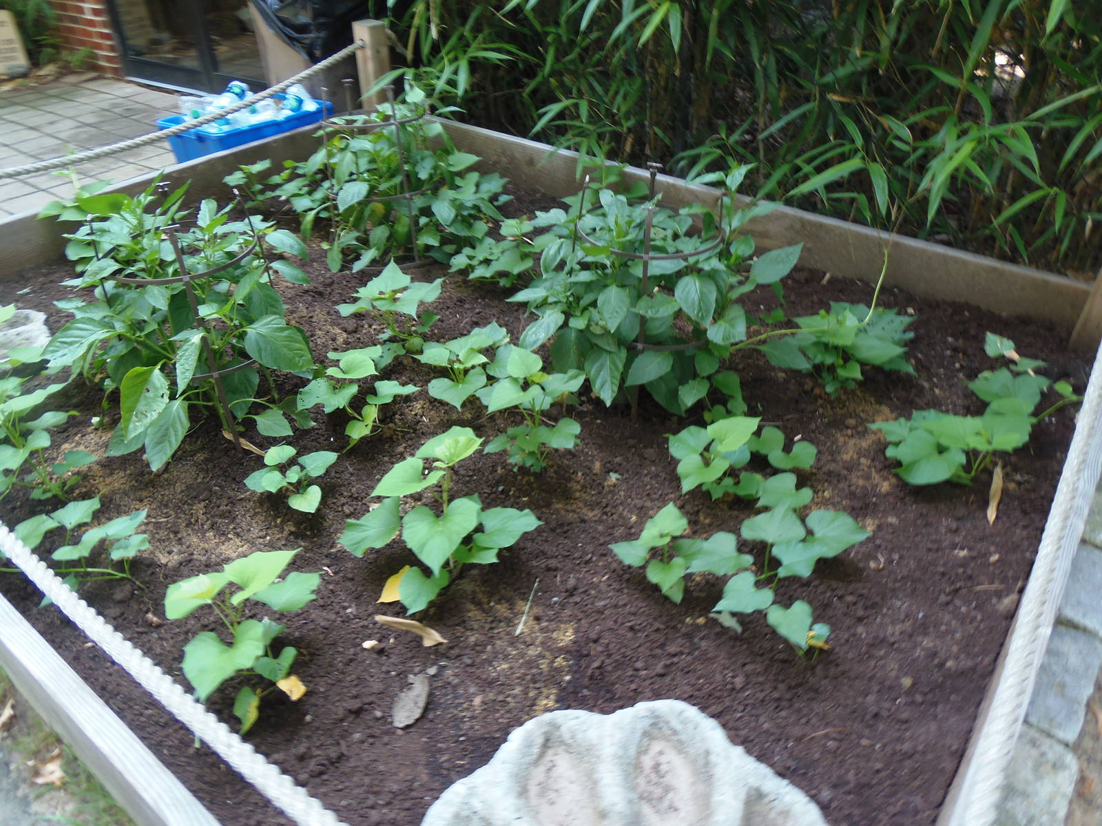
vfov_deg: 56.8
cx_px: 551
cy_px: 413
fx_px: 764
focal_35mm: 24
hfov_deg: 71.6
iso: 64
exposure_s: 1/30
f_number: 2.9
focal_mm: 4.3
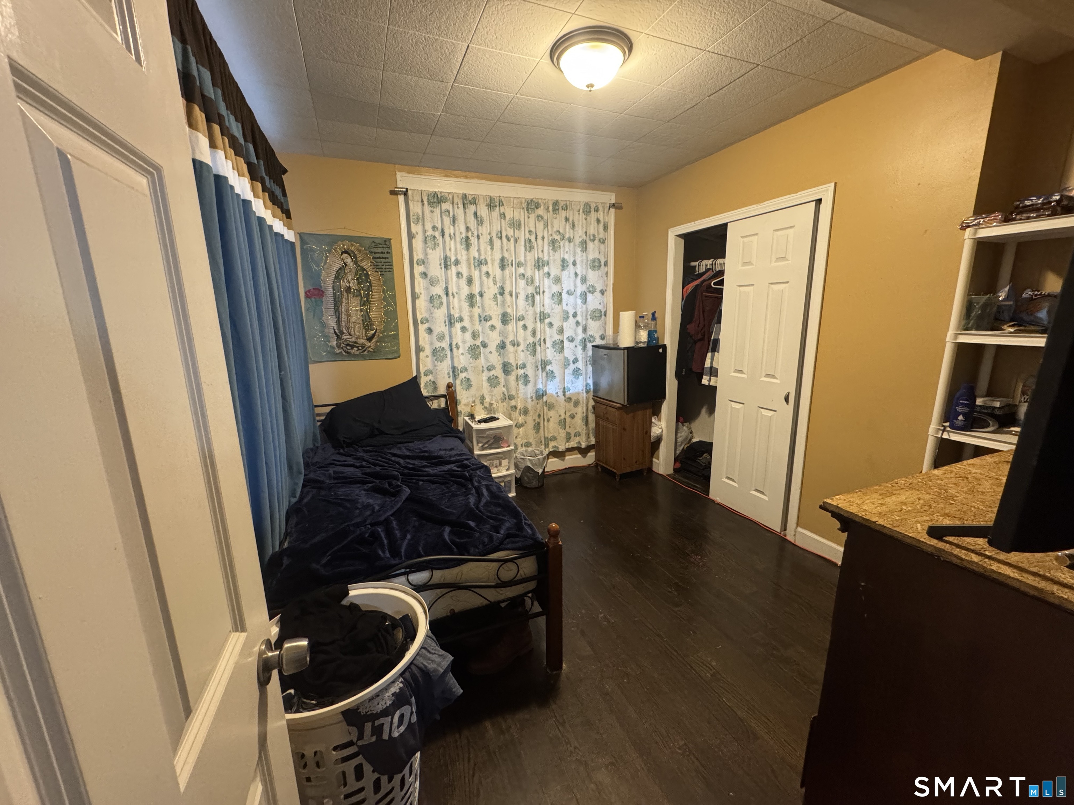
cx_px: 537
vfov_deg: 85.7
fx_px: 434
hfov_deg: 102.1
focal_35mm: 14
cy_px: 402
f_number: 2.2
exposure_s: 1/60
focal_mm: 2.22
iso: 800
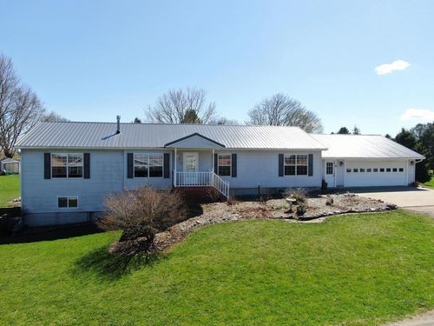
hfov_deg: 71.6
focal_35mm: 24
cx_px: 217
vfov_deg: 56.8
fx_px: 301
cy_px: 163
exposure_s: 1/1000
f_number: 2.8
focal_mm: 4.39
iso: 100
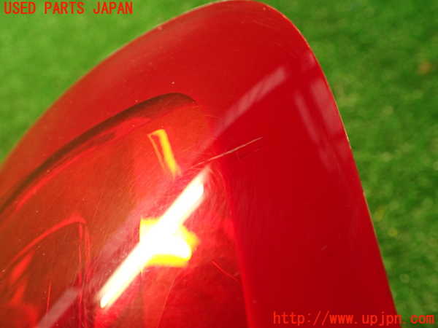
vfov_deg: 44.2
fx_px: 405
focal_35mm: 32
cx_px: 219
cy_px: 164
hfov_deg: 56.8
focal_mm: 5.79
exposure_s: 1/30
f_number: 2.4
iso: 500
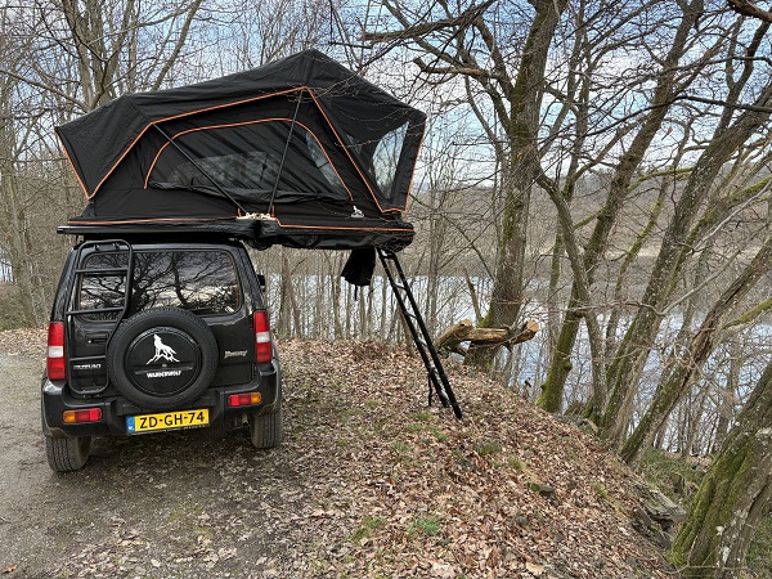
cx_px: 386
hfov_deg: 67.3
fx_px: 580
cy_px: 290
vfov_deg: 53.1
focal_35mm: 26
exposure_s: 1/242
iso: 80
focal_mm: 5.96
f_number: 1.6
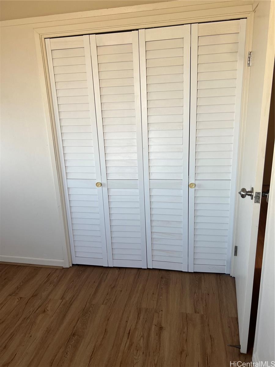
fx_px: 275
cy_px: 184
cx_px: 138
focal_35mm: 26
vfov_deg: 67.3
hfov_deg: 53.1
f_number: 1.5
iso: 80
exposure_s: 1/60
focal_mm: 5.7
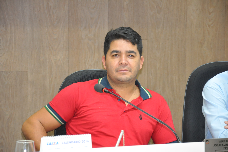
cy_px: 76
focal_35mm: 158
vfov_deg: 8.7
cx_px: 114
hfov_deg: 13.1
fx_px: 996
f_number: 5.6
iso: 2000
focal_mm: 105
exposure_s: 1/60
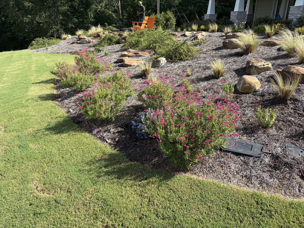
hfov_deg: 67.3
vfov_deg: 53.1
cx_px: 152
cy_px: 114
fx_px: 228
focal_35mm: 26
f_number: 1.6
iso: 50
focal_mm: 5.96
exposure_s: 1/1393
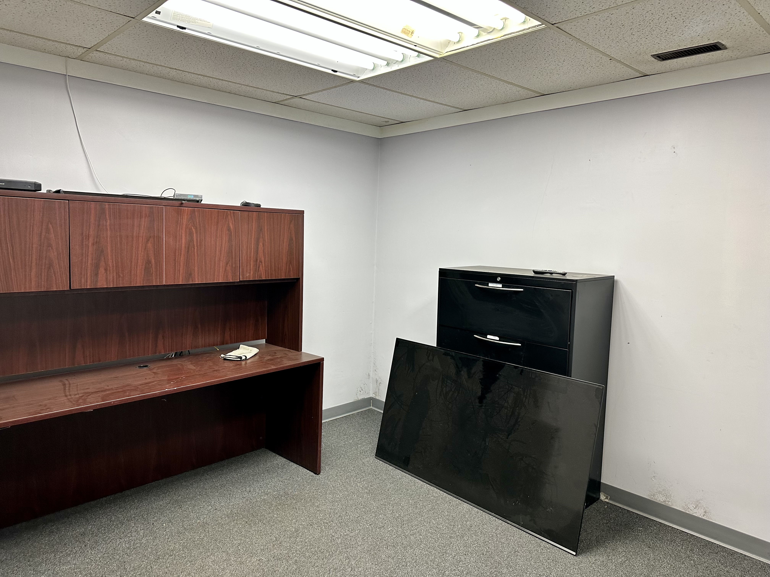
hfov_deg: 71.6
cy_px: 288
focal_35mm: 24
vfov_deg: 56.8
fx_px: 534
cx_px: 385
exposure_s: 1/120
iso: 160
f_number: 1.78
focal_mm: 6.86
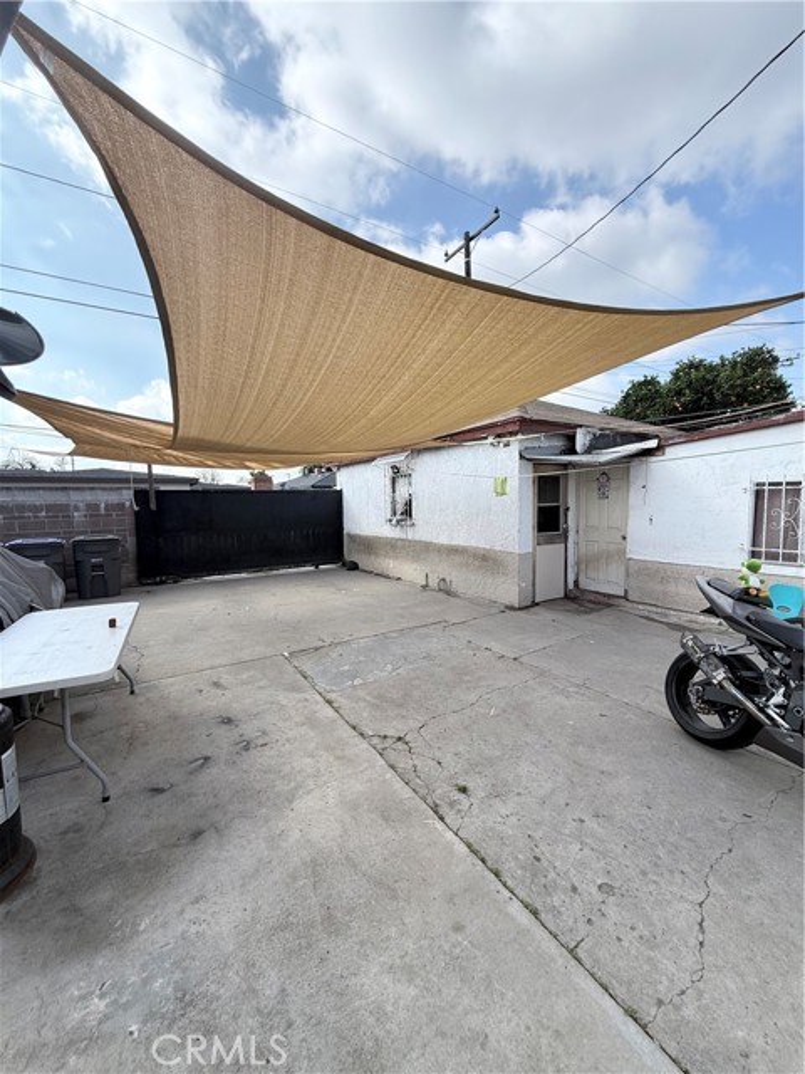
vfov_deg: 102.1
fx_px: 434
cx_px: 402
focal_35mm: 14
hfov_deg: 85.7
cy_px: 537
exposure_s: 1/853
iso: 50
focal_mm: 2.22
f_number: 2.2
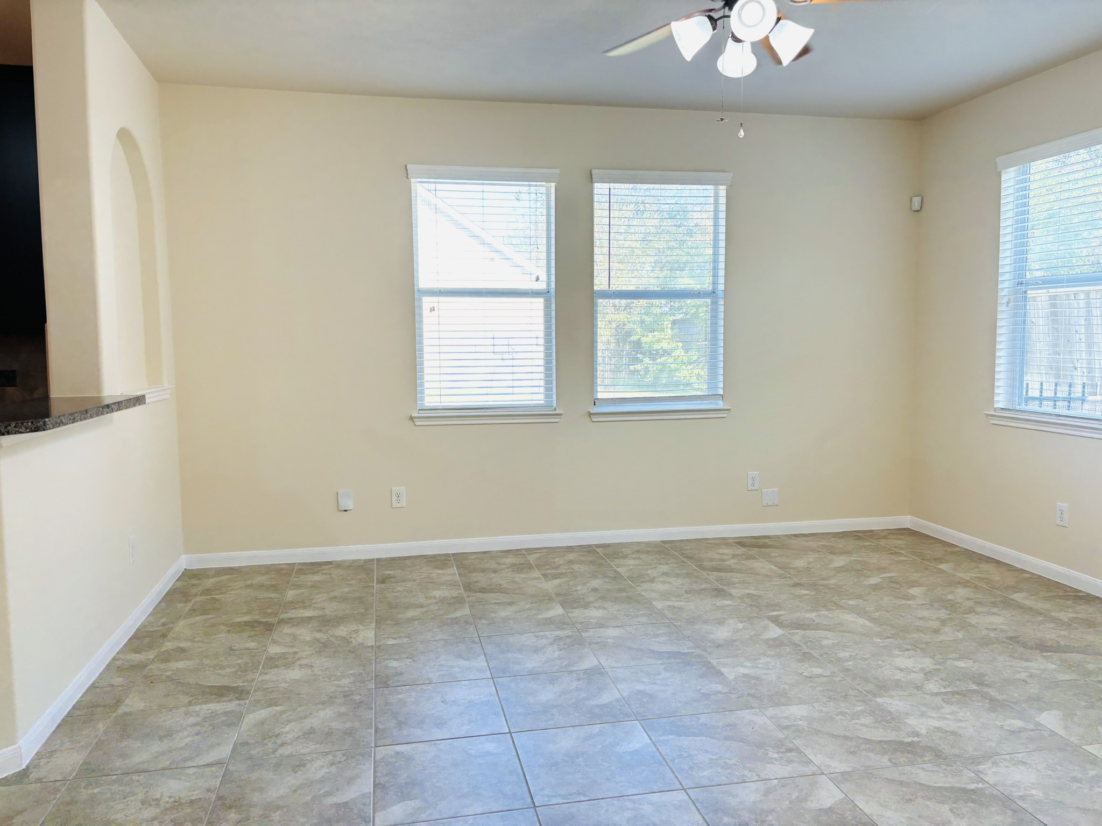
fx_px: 828
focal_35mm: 26
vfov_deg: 53.1
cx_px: 551
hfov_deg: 67.3
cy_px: 413
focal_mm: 5.96
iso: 50
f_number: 1.6
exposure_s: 1/120
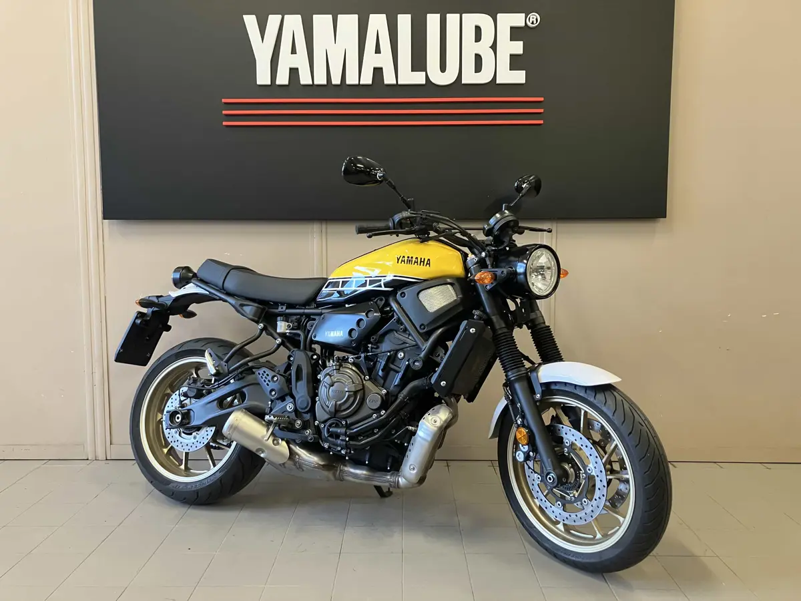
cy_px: 300
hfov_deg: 63.4
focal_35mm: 28
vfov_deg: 49.7
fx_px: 648
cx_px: 400
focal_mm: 3.99
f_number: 1.8
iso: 160
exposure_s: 1/60
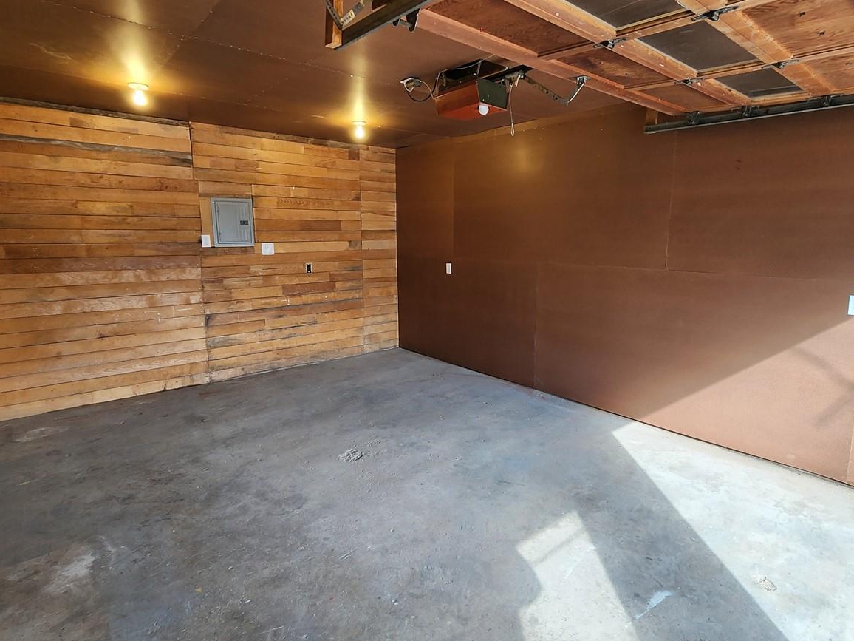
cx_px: 457
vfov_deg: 71.6
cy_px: 313
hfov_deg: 87.6
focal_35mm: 18
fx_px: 444
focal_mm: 2.2
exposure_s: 1/60
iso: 50
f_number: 2.2
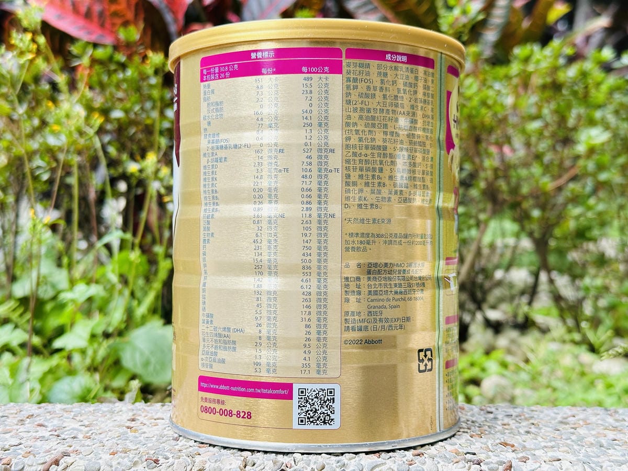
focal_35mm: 48
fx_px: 871
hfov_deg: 39.7
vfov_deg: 30.3
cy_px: 236
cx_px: 314
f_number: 1.78
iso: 64
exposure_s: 1/159
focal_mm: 6.86
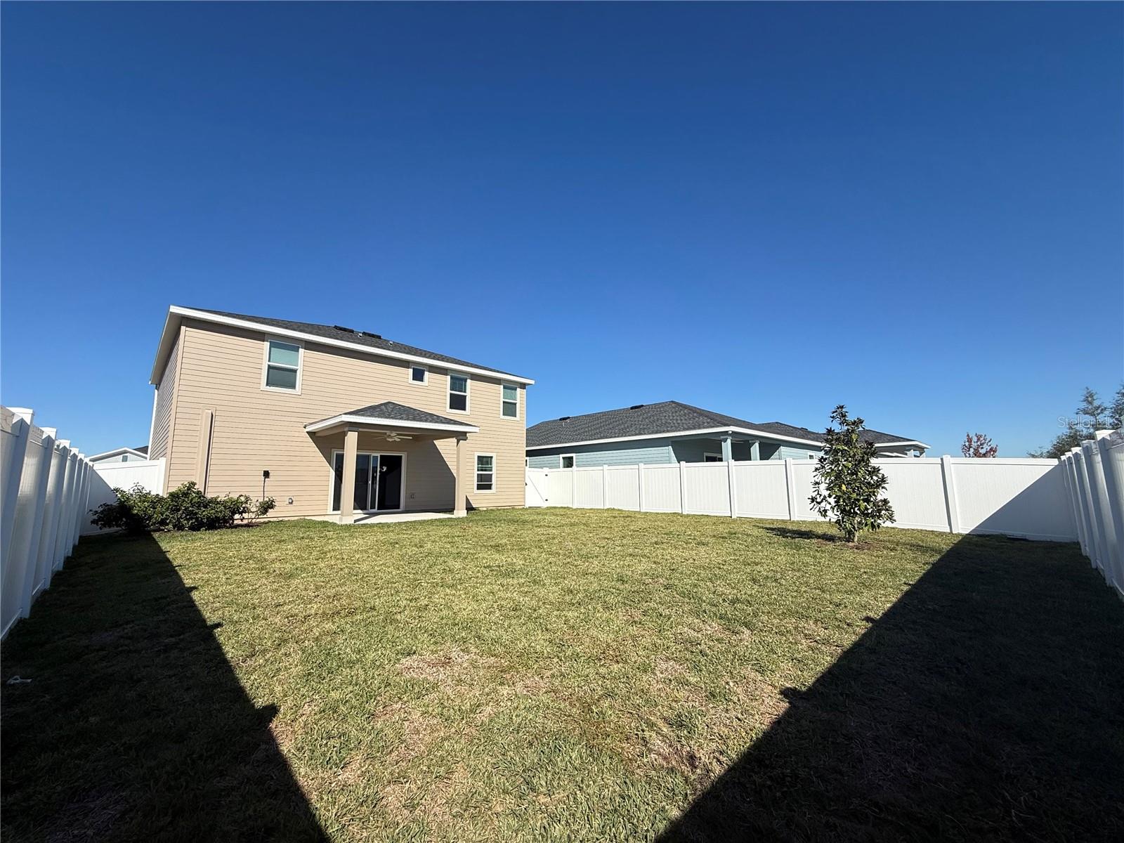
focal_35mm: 14
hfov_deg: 102.1
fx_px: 455
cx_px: 562
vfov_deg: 85.7
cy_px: 422
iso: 50
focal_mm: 2.22
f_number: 2.2
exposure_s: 1/4425
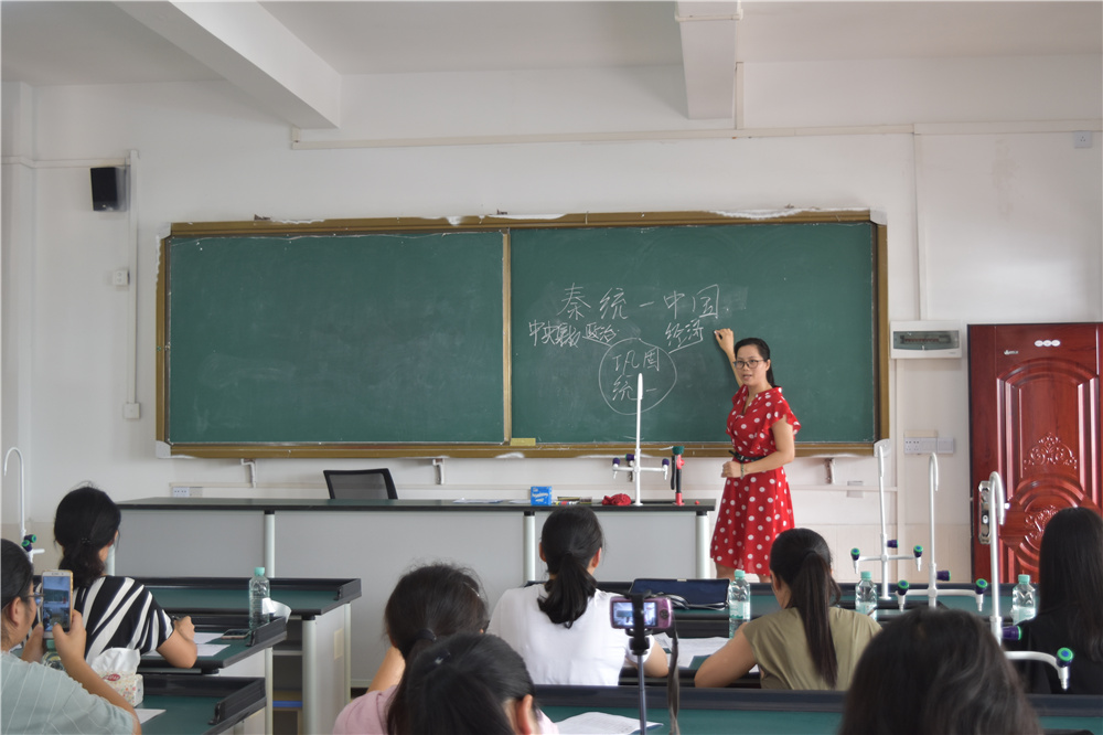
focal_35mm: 48
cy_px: 368
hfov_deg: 41.1
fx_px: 1470
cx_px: 552
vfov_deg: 28.1
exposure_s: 1/40
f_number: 4.5
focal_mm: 32
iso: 400
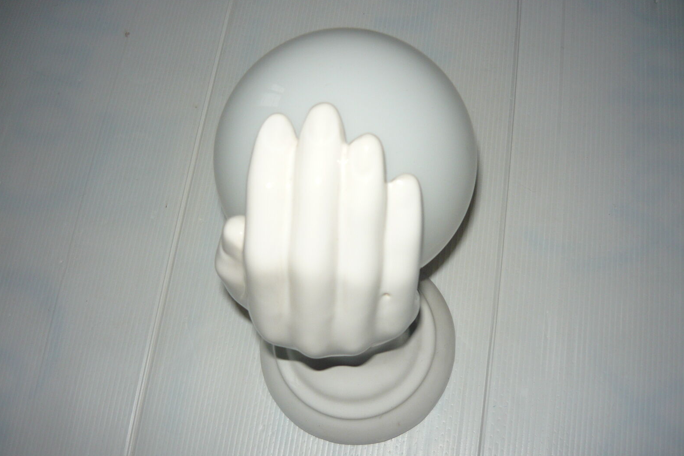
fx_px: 665
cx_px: 347
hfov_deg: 54.4
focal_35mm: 35
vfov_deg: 37.8
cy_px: 248
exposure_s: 1/30
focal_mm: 5.5
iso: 100
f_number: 2.8
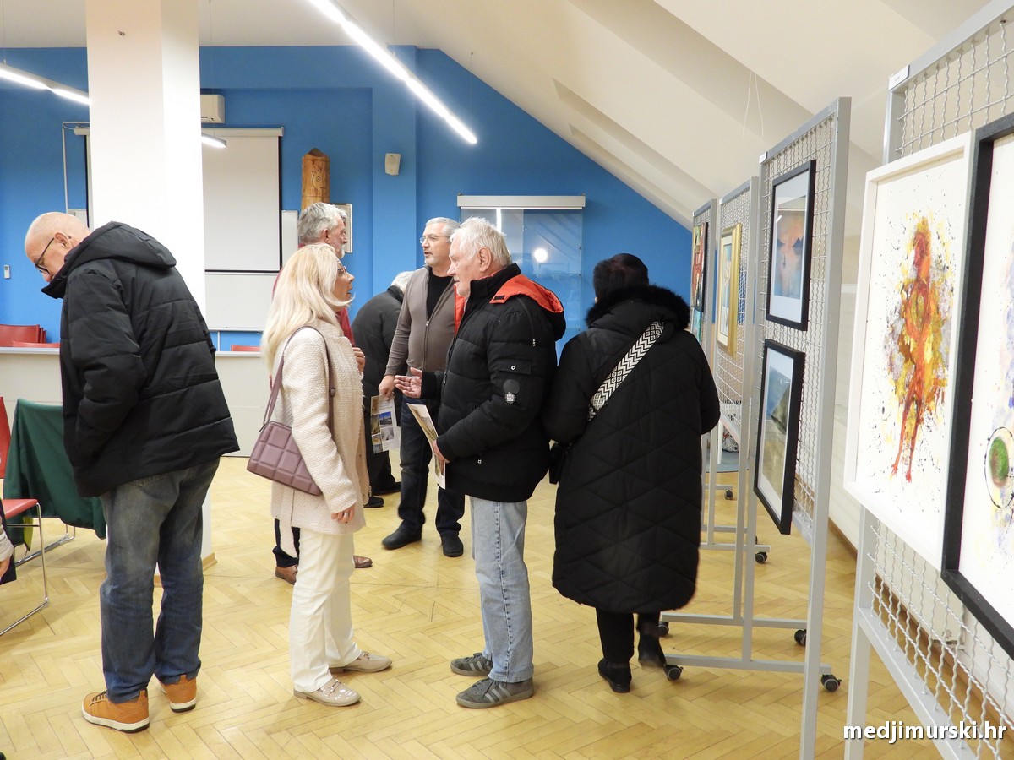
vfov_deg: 46.8
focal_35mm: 30
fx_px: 879
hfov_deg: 60.0
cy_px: 380
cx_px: 507
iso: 400
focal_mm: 5.4
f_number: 3.2
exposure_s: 1/30
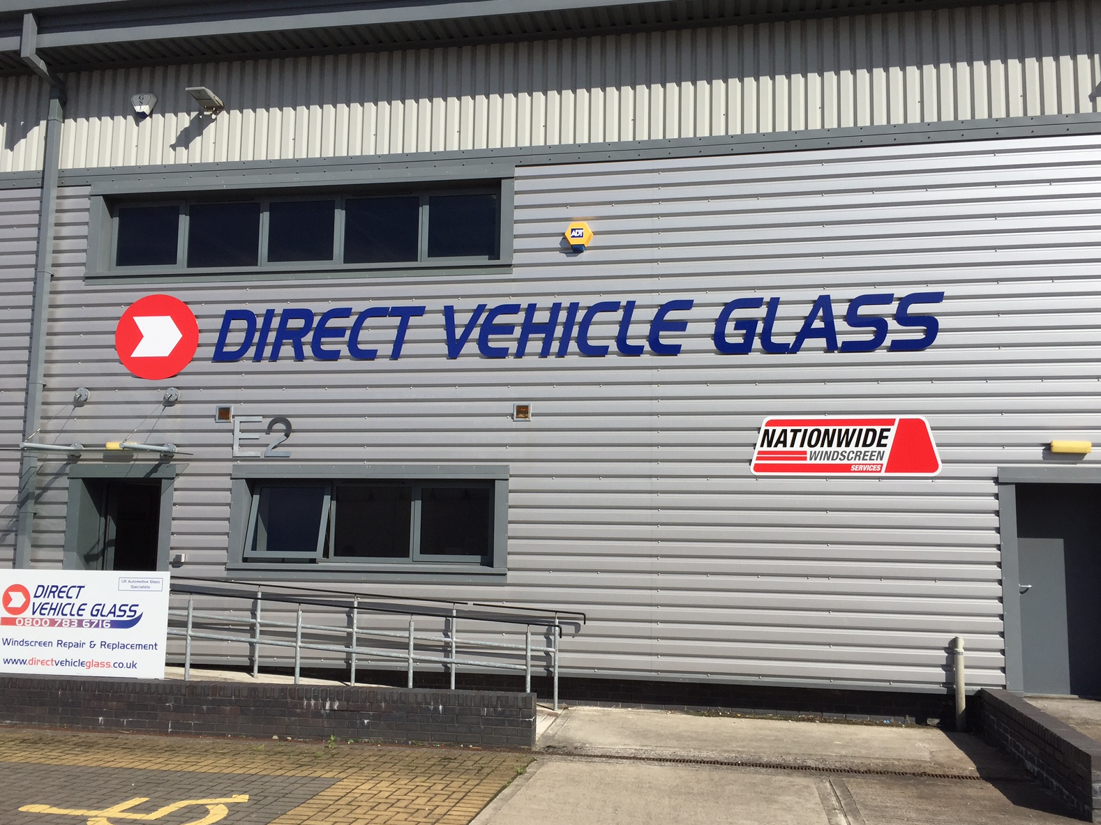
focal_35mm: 30
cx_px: 557
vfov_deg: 46.8
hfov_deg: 60.0
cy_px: 416
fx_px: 954
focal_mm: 4.15
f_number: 2.2
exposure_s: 1/2825
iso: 32
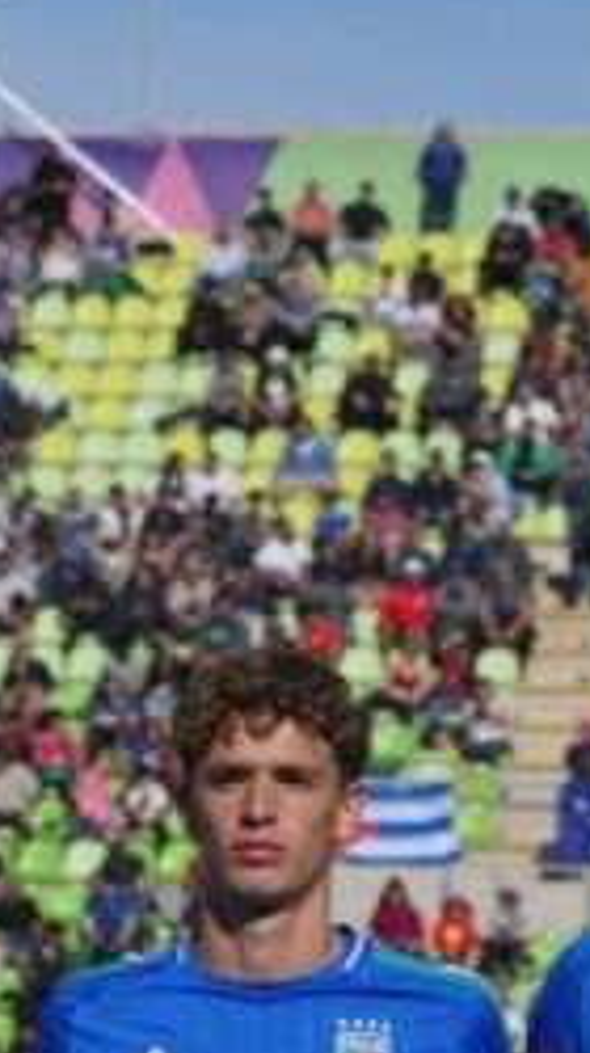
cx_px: -76
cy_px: 1344
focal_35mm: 323
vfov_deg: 6.6
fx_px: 9014
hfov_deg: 3.7
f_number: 6.3
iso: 100
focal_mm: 77
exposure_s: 1/1250
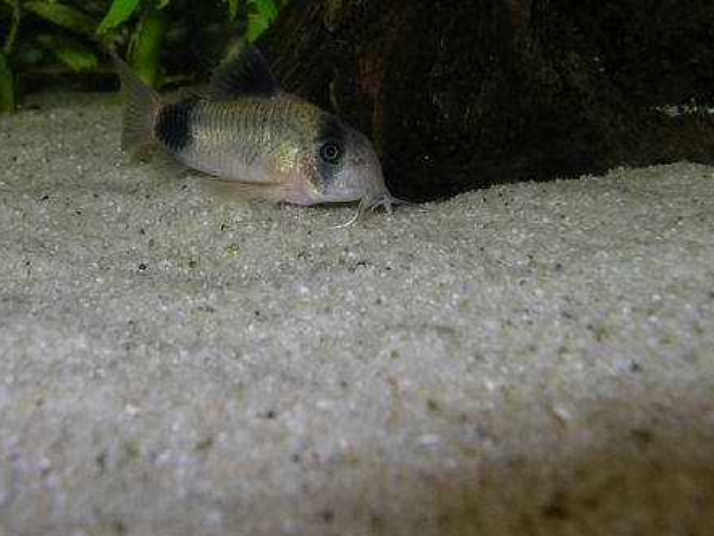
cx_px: 254
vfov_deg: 26.5
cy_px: 207
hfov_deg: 34.7
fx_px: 1135
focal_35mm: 55
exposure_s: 1/60
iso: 50
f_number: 4.1
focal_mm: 5.8
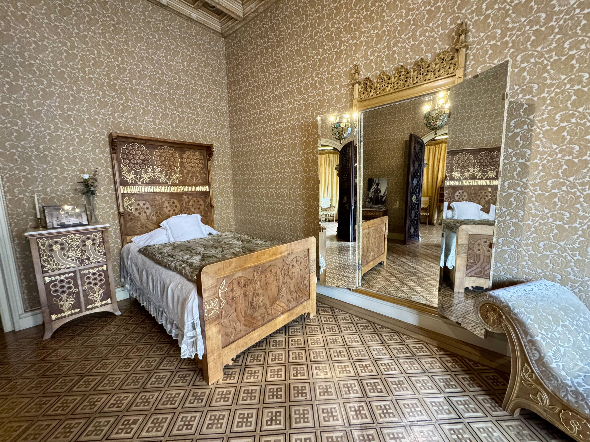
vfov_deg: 85.7
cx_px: 295
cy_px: 221
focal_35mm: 14
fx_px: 239
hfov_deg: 102.1
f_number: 2.2
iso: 640
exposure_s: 1/50
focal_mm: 2.22
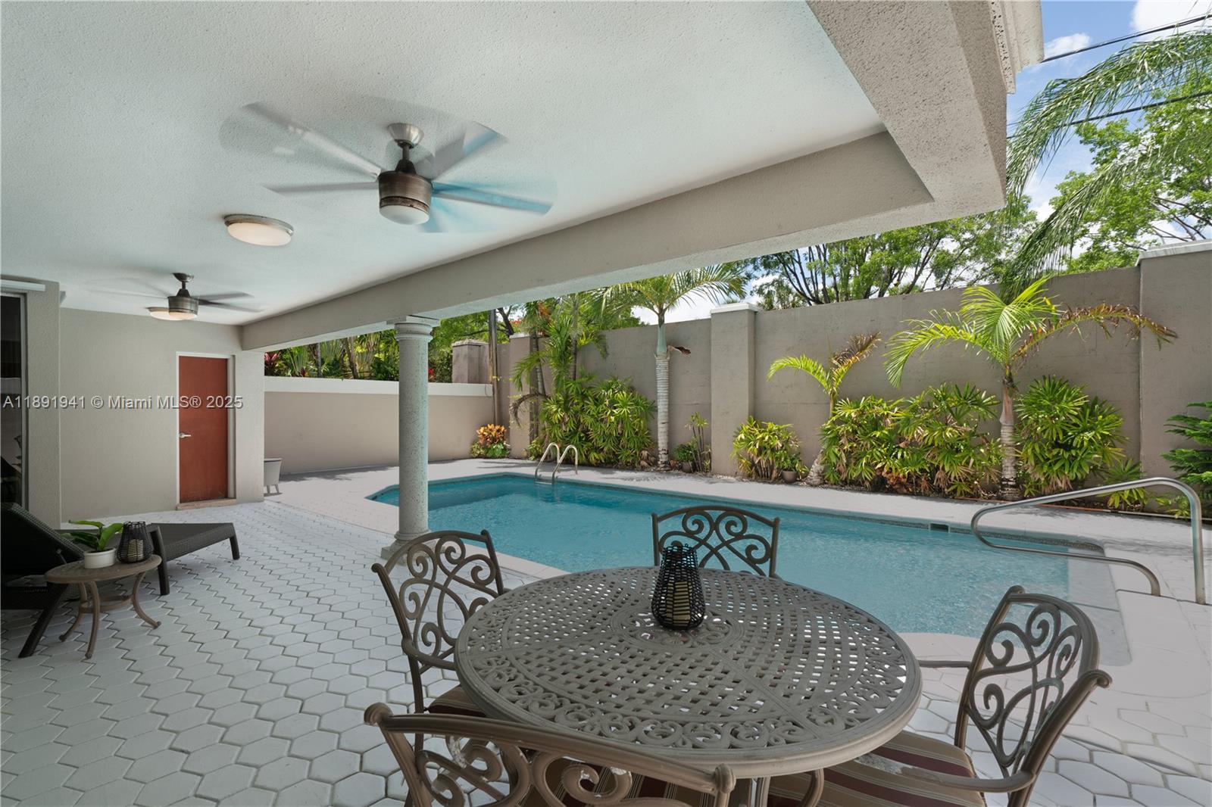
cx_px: 606
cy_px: 404
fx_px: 539
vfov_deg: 73.7
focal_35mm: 16
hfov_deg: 96.7
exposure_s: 1/20
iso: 100
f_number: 11
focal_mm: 16
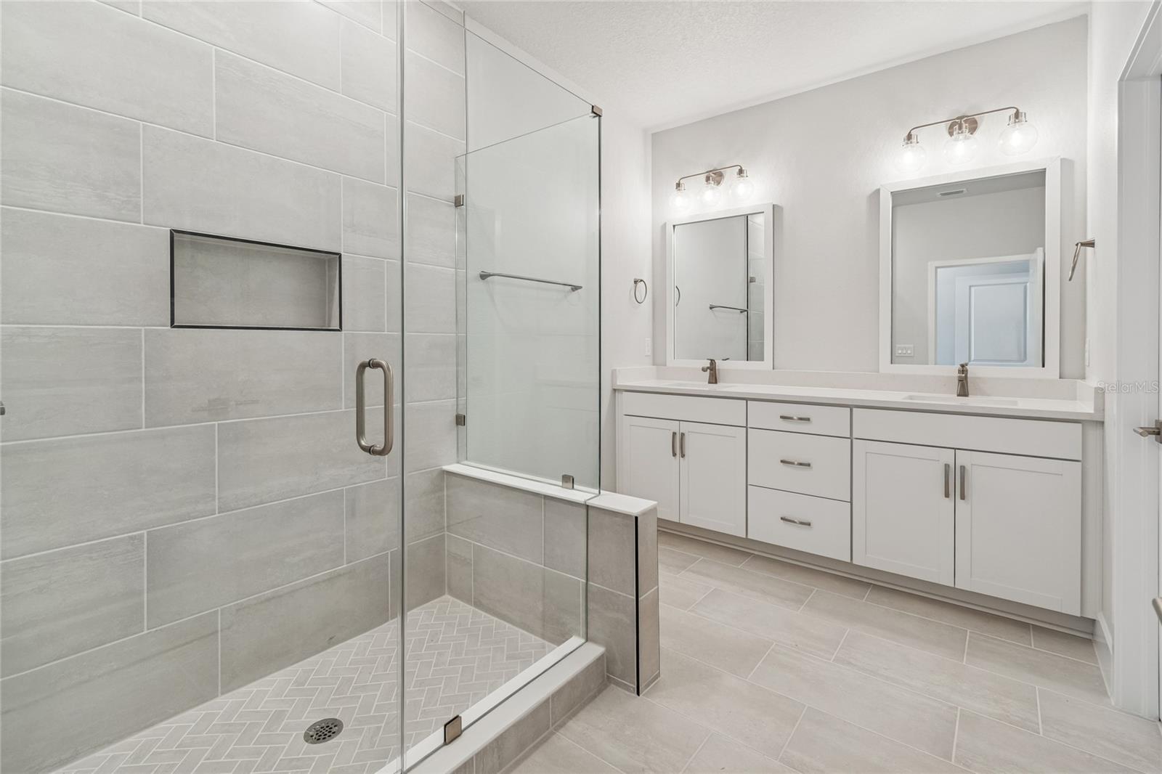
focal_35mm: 15
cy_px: 387
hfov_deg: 100.4
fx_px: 484
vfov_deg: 77.3
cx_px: 581
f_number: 7.1
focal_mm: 10
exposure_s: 1/10
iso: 100
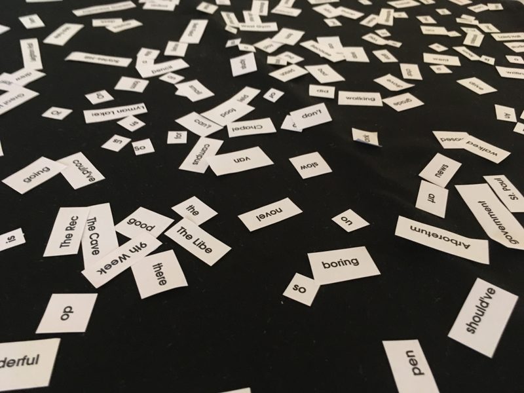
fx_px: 439
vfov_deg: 48.2
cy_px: 196
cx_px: 262
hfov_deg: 61.7
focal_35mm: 29
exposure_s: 1/15
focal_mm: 4.15
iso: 250
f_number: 2.2
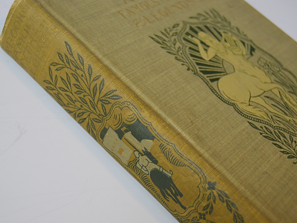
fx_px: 532
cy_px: 111
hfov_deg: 31.2
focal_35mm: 62
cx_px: 143
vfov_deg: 23.6
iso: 900
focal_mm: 38
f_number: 4.8
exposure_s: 1/60
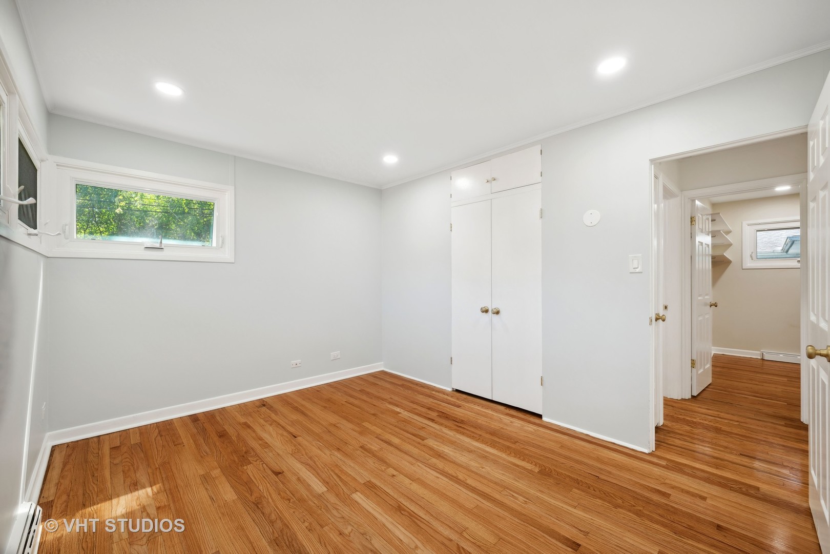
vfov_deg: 81.2
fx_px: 323
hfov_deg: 104.3
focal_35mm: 14
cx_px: 415
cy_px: 277
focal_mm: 14
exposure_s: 1/4
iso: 200
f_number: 8
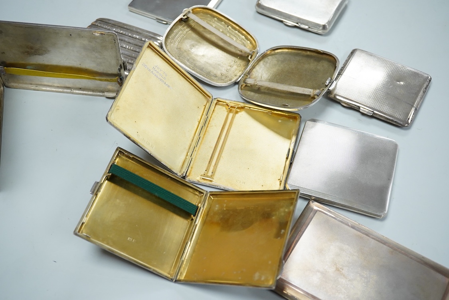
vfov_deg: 29.9
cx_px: 224
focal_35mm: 45
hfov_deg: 43.6
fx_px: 561
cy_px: 150
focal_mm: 30
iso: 2500
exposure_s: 1/400
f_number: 7.1
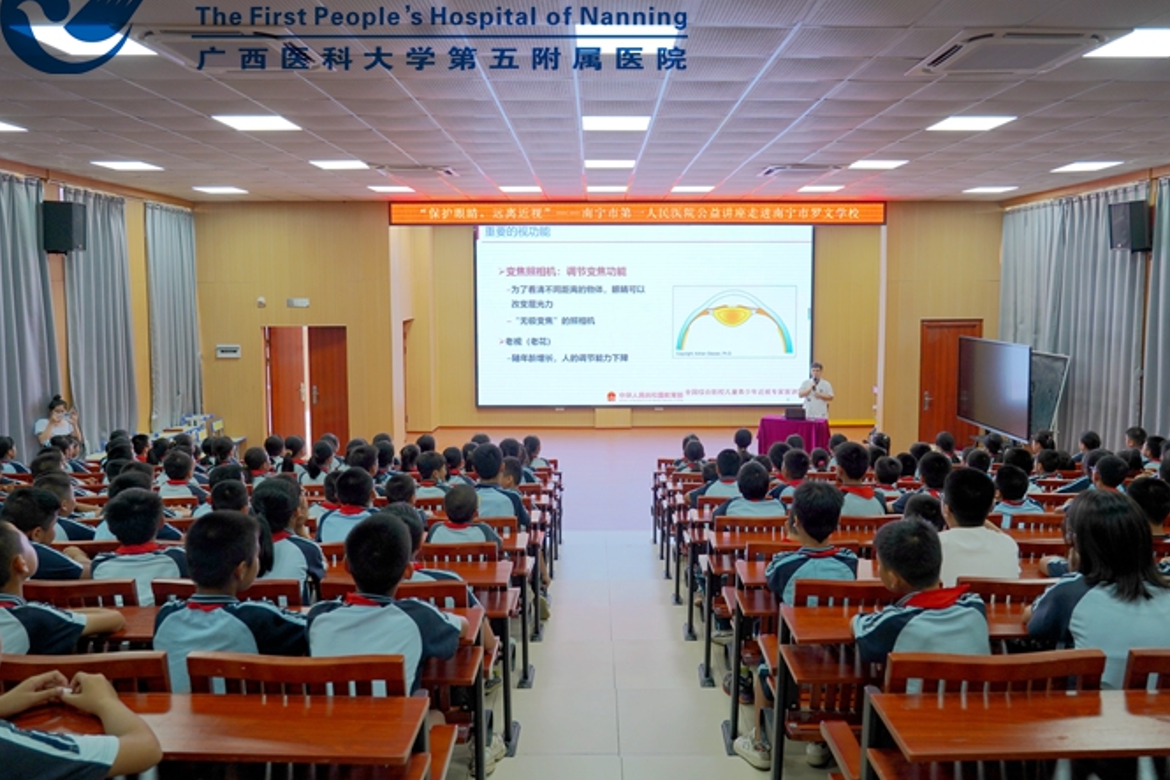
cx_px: 607
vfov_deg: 49.5
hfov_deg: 69.4
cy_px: 361
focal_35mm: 26
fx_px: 845
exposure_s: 1/60
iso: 250
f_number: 4
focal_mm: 24
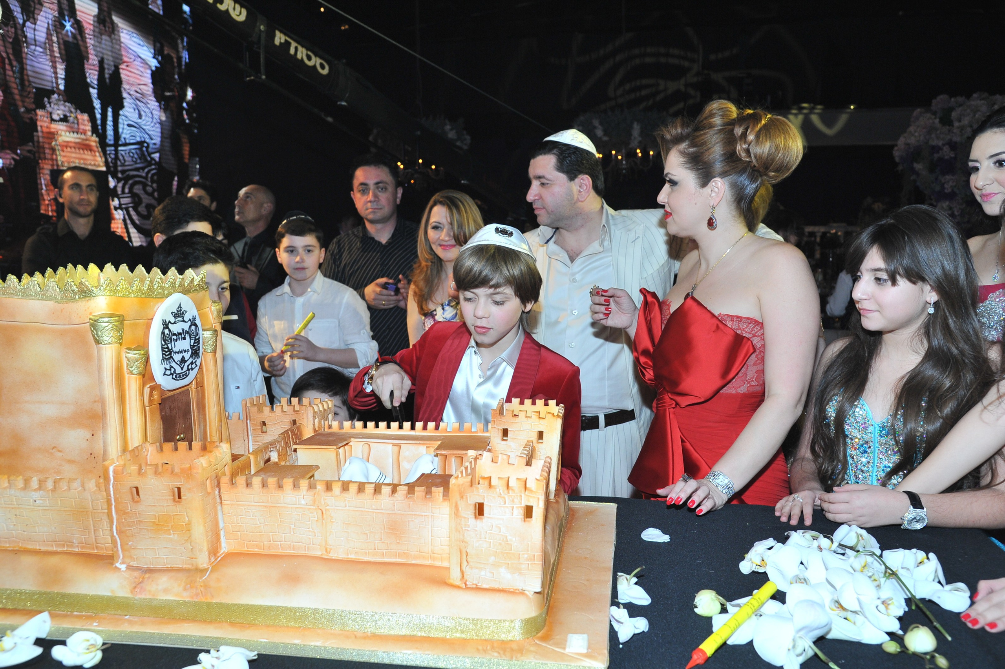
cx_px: 502
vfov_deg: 43.6
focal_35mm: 30
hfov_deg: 61.9
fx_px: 837
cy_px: 334
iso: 1600
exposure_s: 1/160
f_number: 6.3
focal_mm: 30
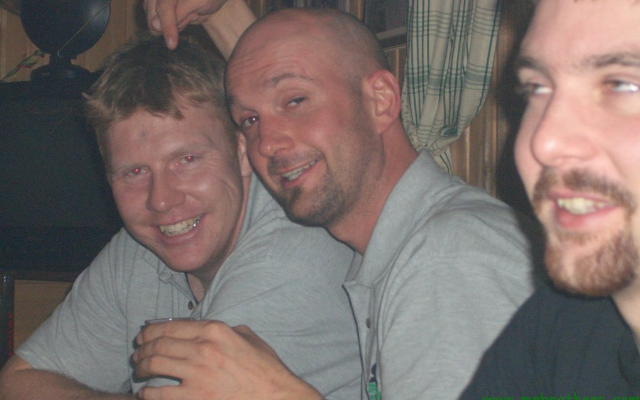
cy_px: 169
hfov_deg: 18.6
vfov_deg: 11.7
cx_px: 319
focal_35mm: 112
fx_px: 1953
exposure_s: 1/60
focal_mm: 17.4
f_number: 4.8
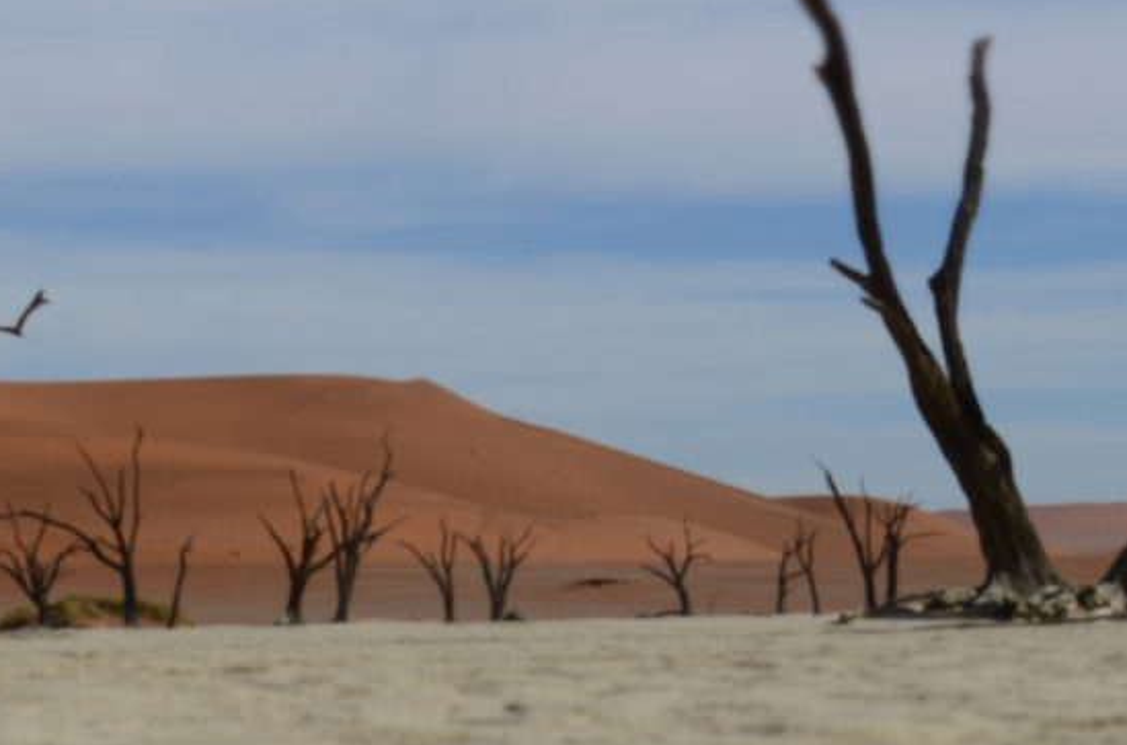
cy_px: 322
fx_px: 3497
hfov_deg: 18.2
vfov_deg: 12.2
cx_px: 273
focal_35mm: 112
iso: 100
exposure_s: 1/250
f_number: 13
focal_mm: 32
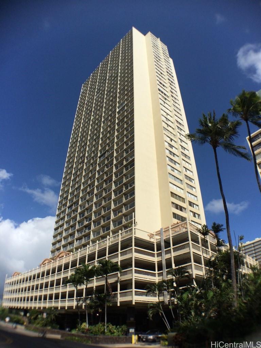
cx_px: 130
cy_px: 174
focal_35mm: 29
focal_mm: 4.15
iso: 32
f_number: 2.2
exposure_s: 1/4115
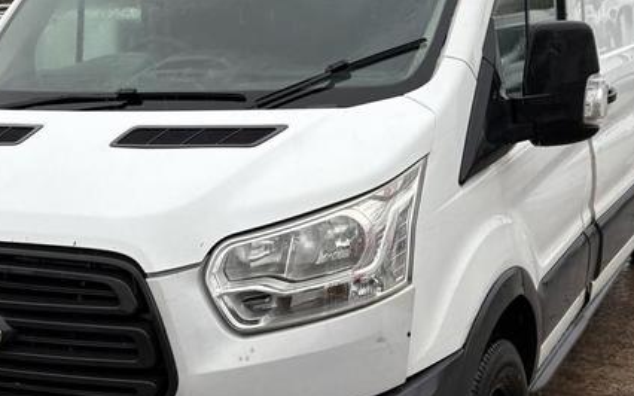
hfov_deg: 35.1
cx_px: 323
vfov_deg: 22.3
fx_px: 1002
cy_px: 140
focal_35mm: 58
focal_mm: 5.96
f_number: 1.6
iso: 40
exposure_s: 1/220
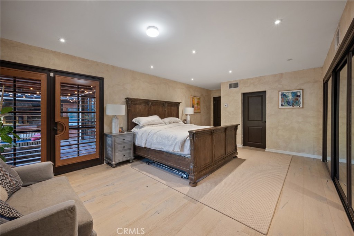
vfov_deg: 81.1
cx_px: 177
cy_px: 118
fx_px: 138
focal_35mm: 14
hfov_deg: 104.3
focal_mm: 14
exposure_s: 1/4
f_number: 8
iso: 100
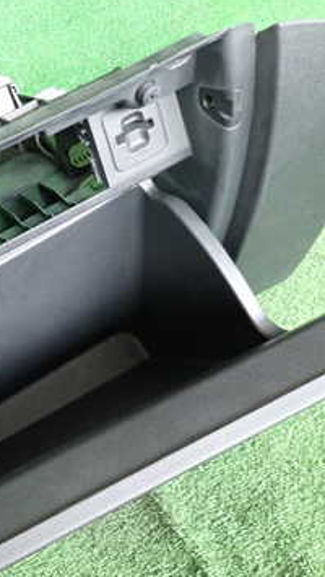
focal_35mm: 46
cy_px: 345
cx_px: 8
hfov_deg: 24.9
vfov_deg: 44.3
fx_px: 704
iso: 1000
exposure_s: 1/125
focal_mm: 4.5
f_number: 2
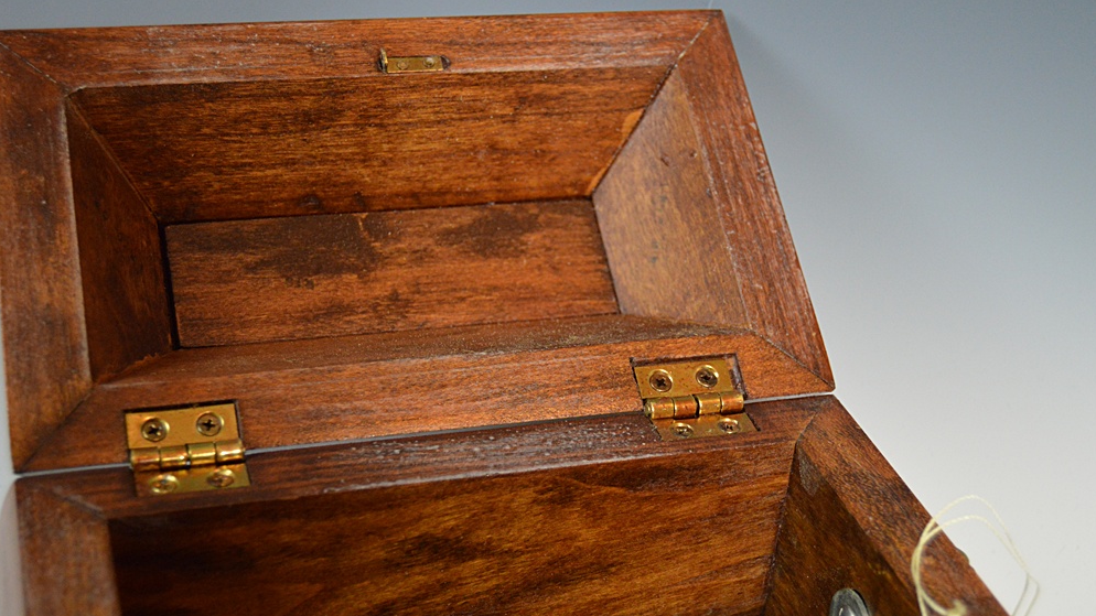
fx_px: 1744
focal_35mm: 60
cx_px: 550
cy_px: 311
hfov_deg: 34.9
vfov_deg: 20.0
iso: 1800
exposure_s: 1/60
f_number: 4.8
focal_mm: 38
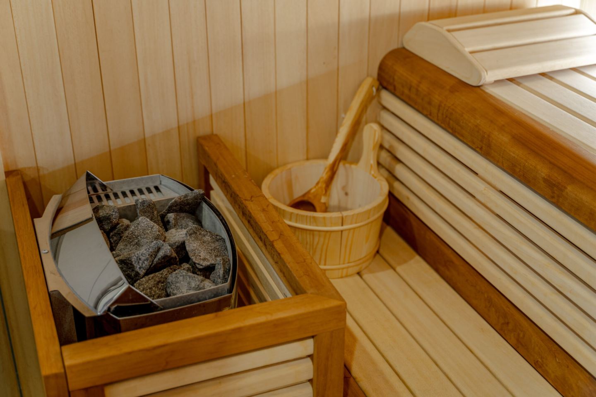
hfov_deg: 41.1
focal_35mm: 48
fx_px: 795
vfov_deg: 28.1
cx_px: 298
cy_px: 198
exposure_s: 1/4
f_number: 2.8
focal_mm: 48
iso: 200
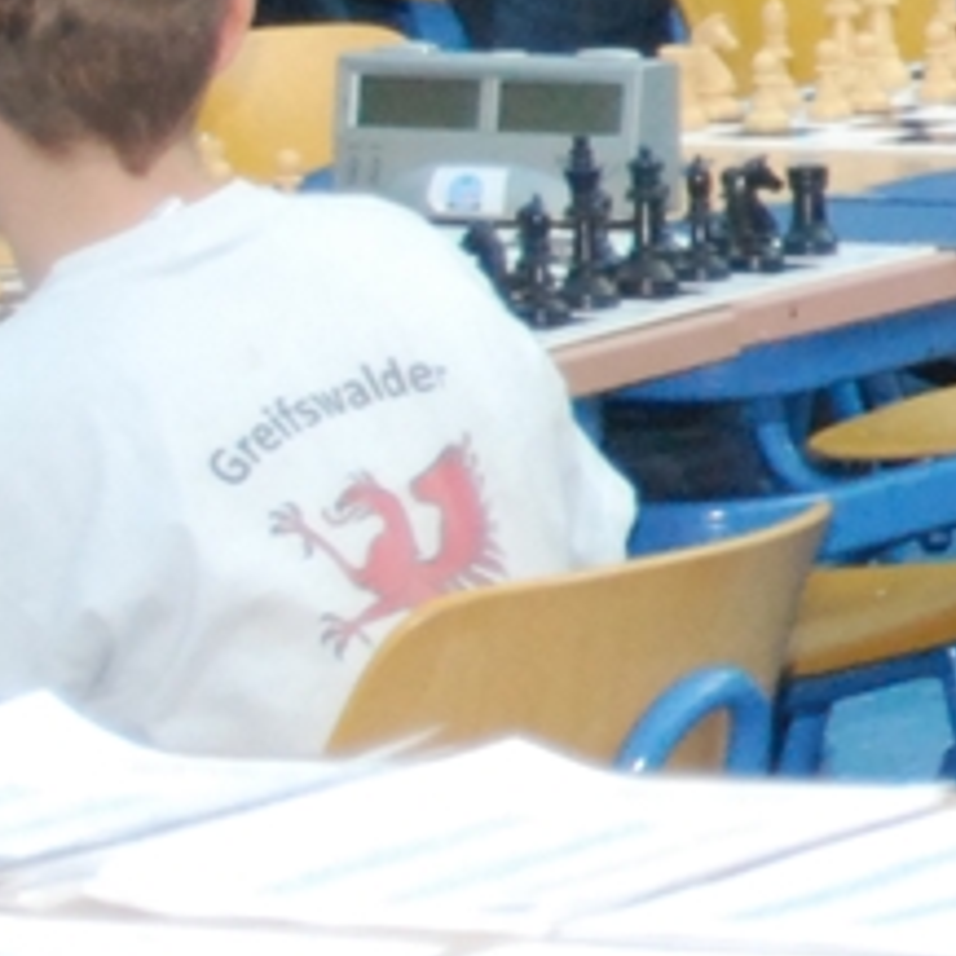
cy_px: -222
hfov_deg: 3.9
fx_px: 13529
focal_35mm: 433
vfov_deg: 4.0
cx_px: 3441
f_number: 5.3
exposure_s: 1/60
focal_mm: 46
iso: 1250
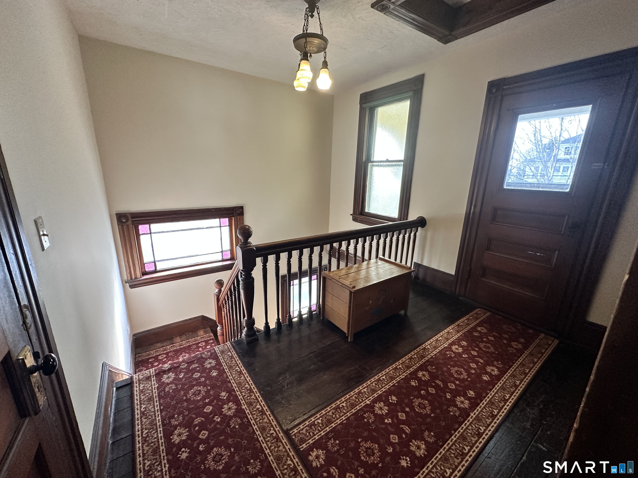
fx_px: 258
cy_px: 239
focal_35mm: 14
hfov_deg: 102.1
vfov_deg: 85.7
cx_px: 319
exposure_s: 1/120
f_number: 2.2
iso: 320
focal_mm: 2.22
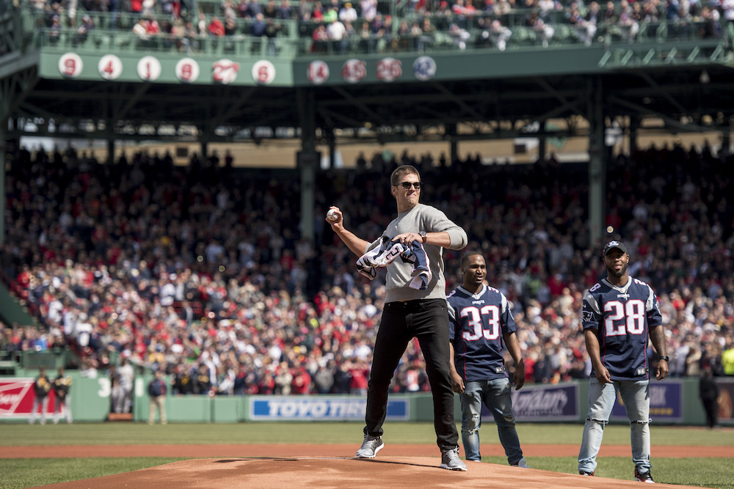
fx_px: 3059
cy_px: 244
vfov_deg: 9.2
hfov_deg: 13.7
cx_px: 367
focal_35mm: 150
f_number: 3.2
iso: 200
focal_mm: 150
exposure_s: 1/3200
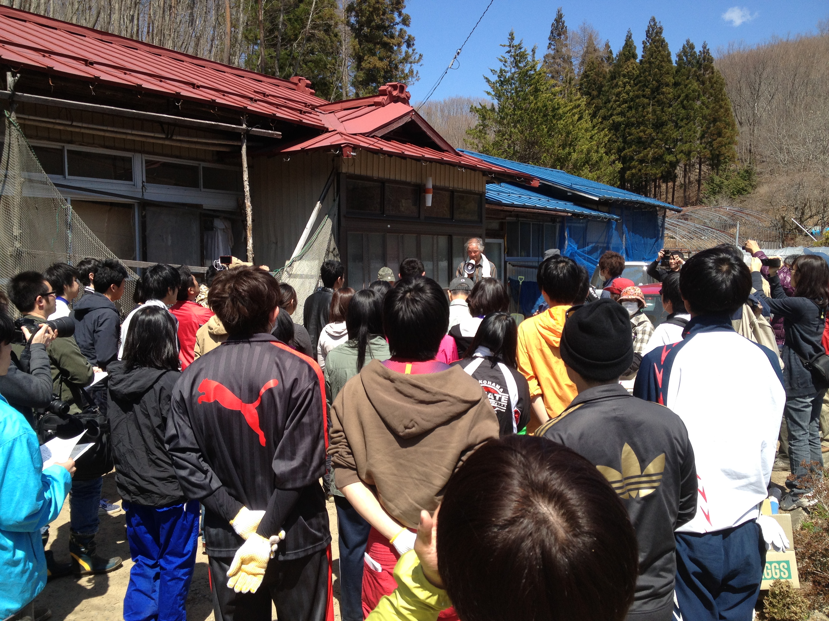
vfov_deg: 40.7
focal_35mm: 35
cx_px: 414
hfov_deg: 52.6
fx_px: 838
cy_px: 310
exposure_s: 1/1062
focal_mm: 4.28
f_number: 2.4
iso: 64
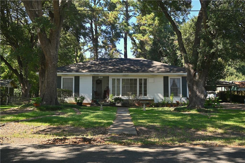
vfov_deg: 36.8
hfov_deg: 53.2
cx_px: 122
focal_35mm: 36
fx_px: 245
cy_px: 82
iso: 125
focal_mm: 36
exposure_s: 1/125
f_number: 8
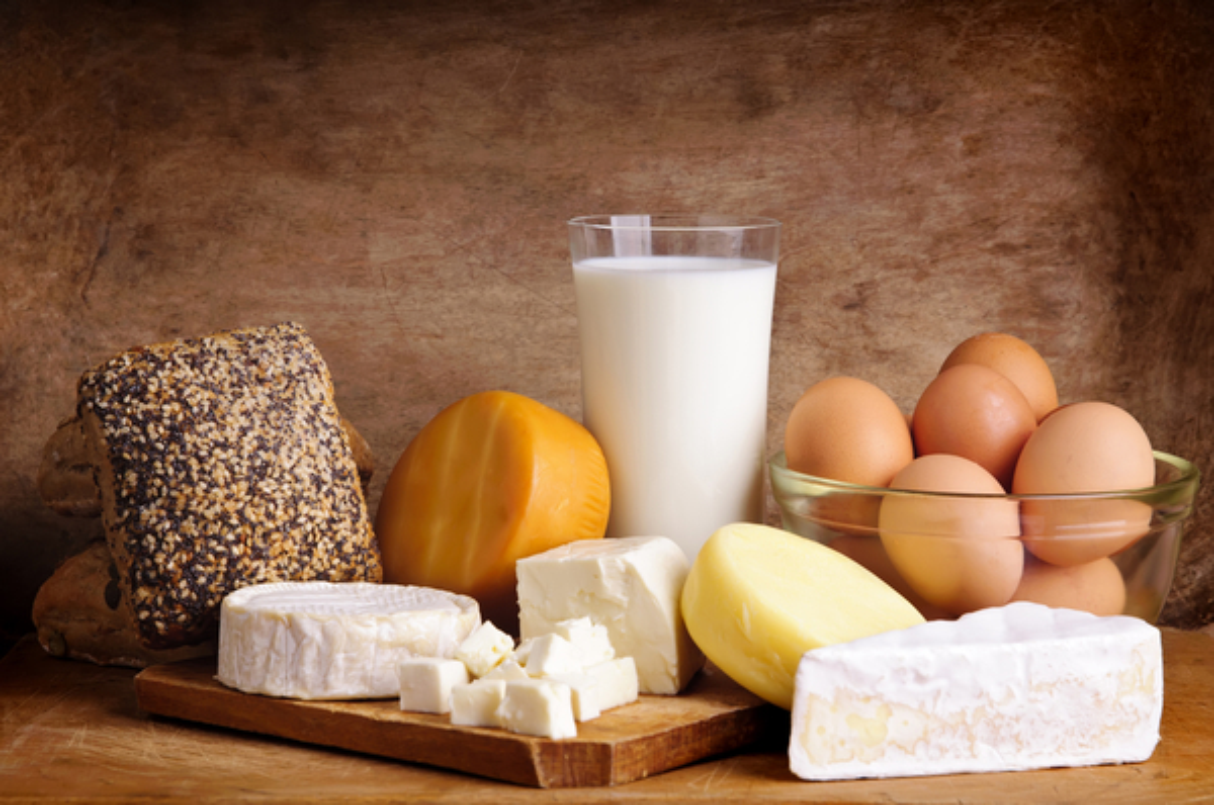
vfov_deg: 16.5
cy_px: 402
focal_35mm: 82
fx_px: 2778
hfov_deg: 24.7
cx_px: 607
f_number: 9
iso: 200
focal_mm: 55
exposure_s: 1/250
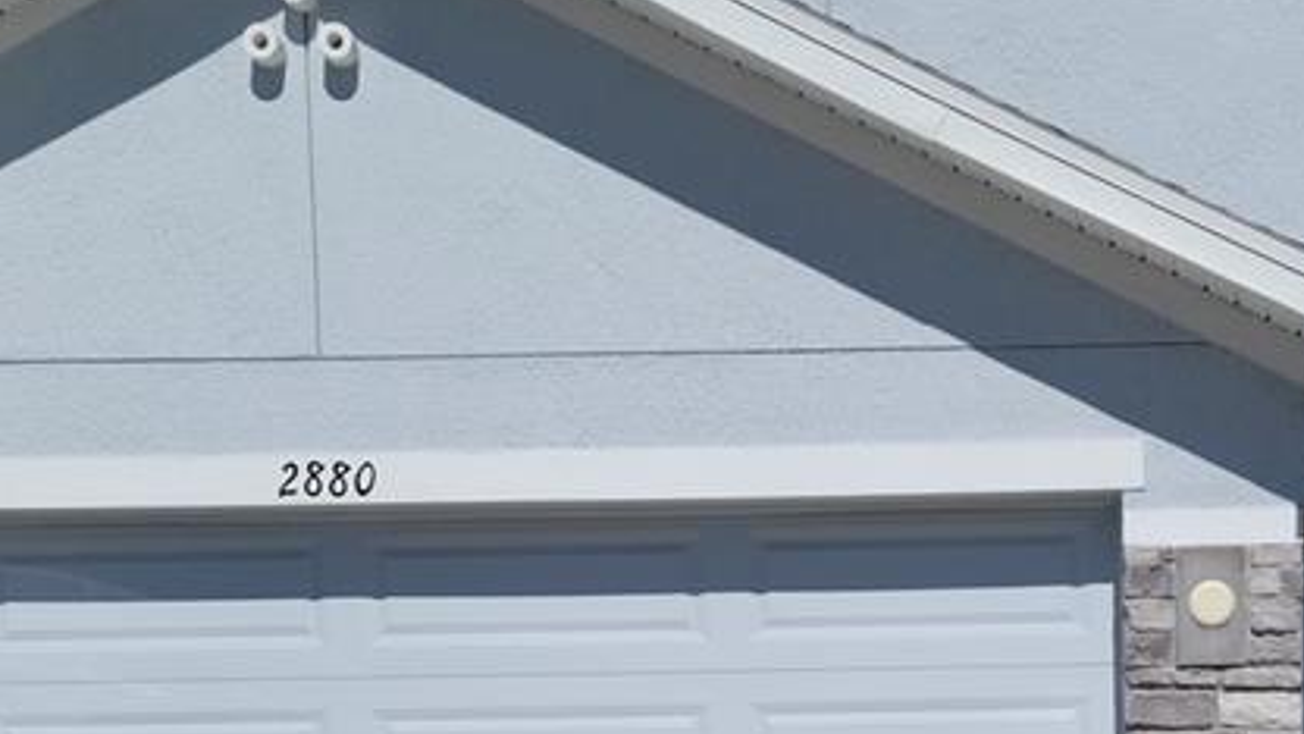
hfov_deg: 24.0
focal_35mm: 88
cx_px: 956
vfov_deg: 13.1
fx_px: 3043
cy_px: 1057
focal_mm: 5.9
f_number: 2
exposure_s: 1/2752
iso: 25
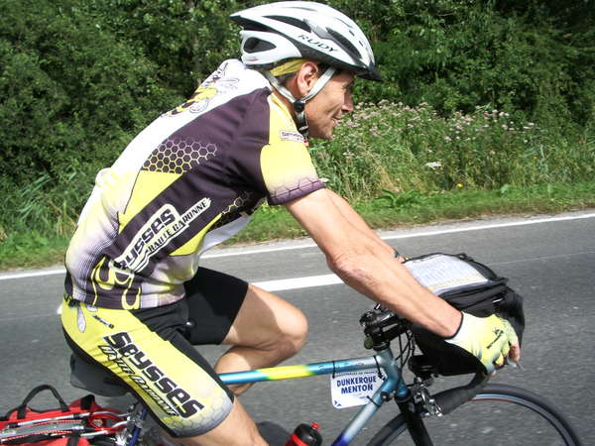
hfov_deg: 52.6
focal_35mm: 35
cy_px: 223
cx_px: 298
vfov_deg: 40.7
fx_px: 602
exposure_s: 1/320
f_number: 4.3
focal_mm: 5.8
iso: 50
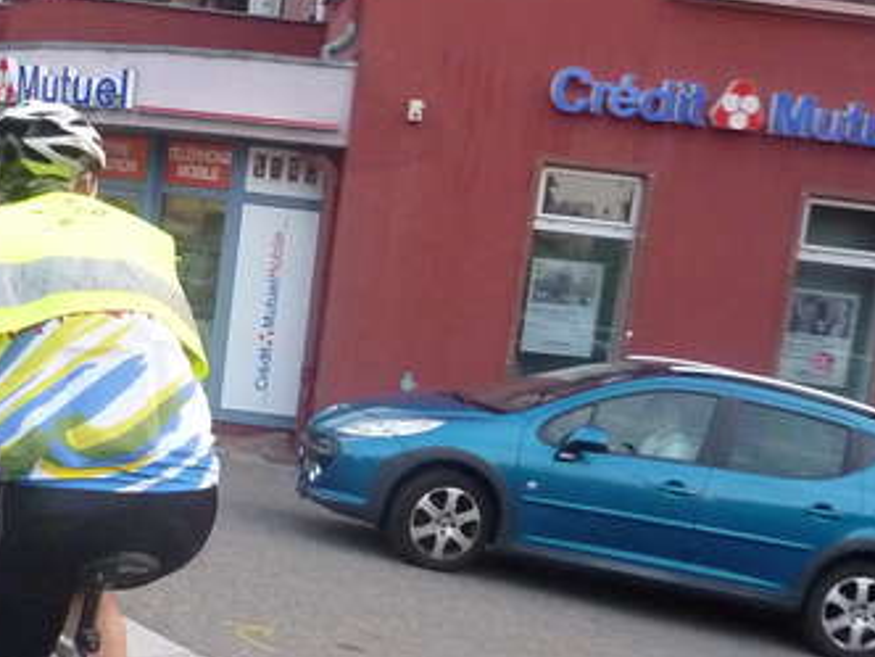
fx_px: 1643
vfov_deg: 22.4
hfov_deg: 29.1
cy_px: 491
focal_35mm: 65
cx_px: 158
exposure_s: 1/125
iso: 500
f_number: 3.3
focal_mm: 4.1
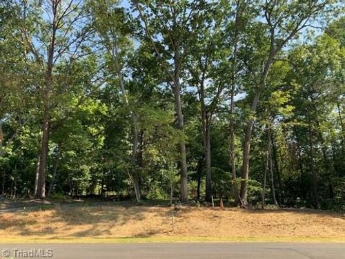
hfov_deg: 61.7
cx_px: 172
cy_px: 130
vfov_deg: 48.2
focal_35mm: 29
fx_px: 289
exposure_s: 1/461
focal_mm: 3
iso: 16
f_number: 1.8
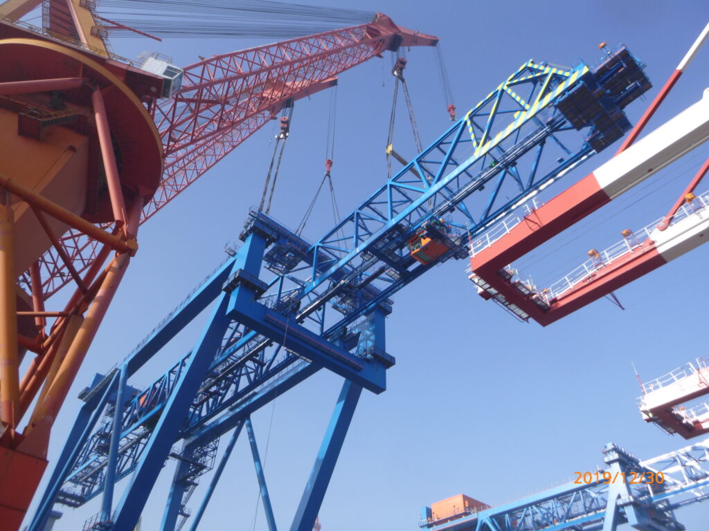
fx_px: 512
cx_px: 354
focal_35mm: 25
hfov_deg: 69.4
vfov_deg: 54.9
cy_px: 266
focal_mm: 4.5
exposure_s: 1/400
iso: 100
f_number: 3.9
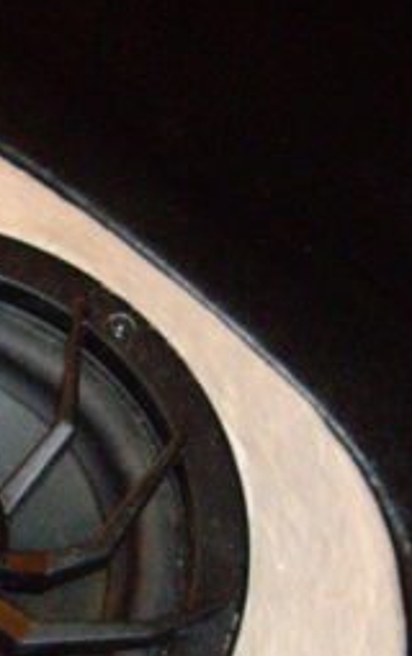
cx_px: -100
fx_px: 1809
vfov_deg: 20.3
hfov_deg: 12.6
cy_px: 548
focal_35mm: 101
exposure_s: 1/40
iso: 400
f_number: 2.7
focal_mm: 6.2
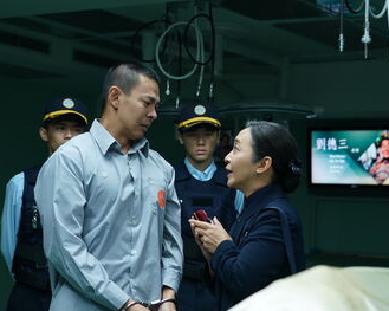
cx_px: 174
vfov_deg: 17.3
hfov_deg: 21.5
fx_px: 1024
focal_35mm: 89
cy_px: 155
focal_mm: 52
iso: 1600
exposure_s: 1/200
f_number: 4
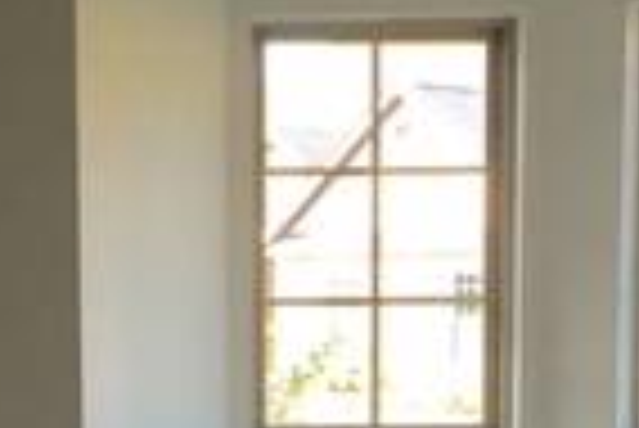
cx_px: 144
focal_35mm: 136
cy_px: 595
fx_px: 2416
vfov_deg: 9.9
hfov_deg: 15.0
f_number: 2.2
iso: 25
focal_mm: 4.15
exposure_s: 1/30
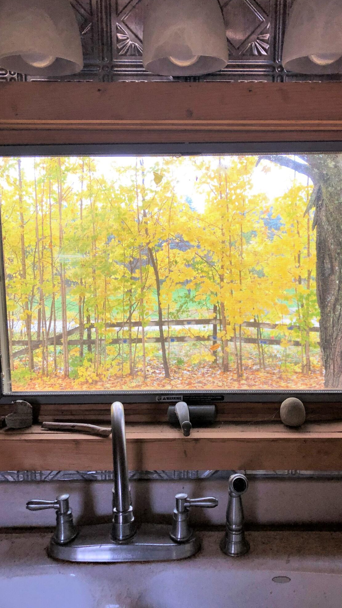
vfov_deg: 62.6
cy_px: 300
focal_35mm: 31
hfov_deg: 37.7
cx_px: 201
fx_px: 500
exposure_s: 1/30
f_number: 1.8
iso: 32
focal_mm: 3.99
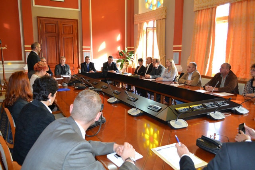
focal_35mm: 27
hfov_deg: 67.4
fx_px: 191
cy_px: 85
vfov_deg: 48.0
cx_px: 128
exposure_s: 1/60
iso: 1250
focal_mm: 18
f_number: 3.5
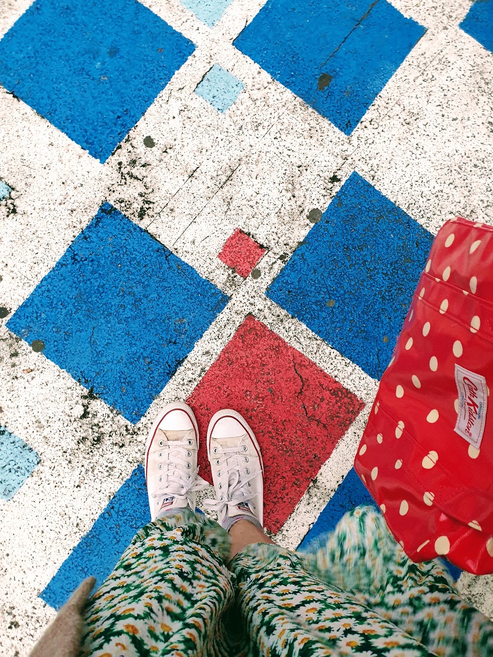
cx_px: 246
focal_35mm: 26
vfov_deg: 67.3
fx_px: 494
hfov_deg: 53.1
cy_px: 328
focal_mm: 4.3
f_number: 2.4
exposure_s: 1/50
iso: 320
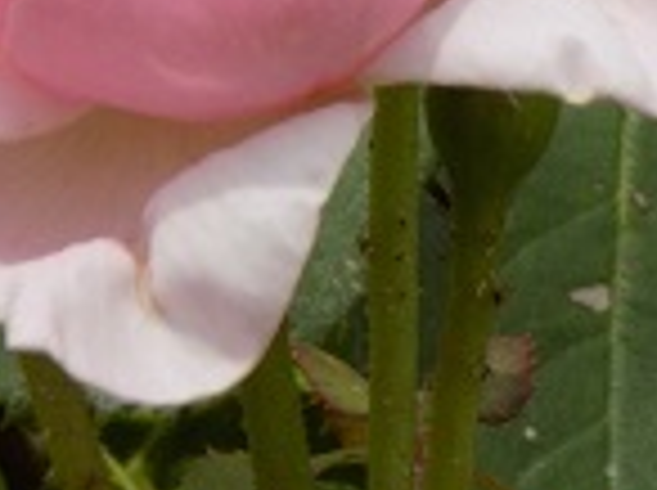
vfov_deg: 1.0
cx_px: 351
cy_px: -225
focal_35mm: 1474
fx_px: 27930
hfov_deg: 1.3
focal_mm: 79.5
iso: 80
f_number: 5.9
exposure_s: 1/320
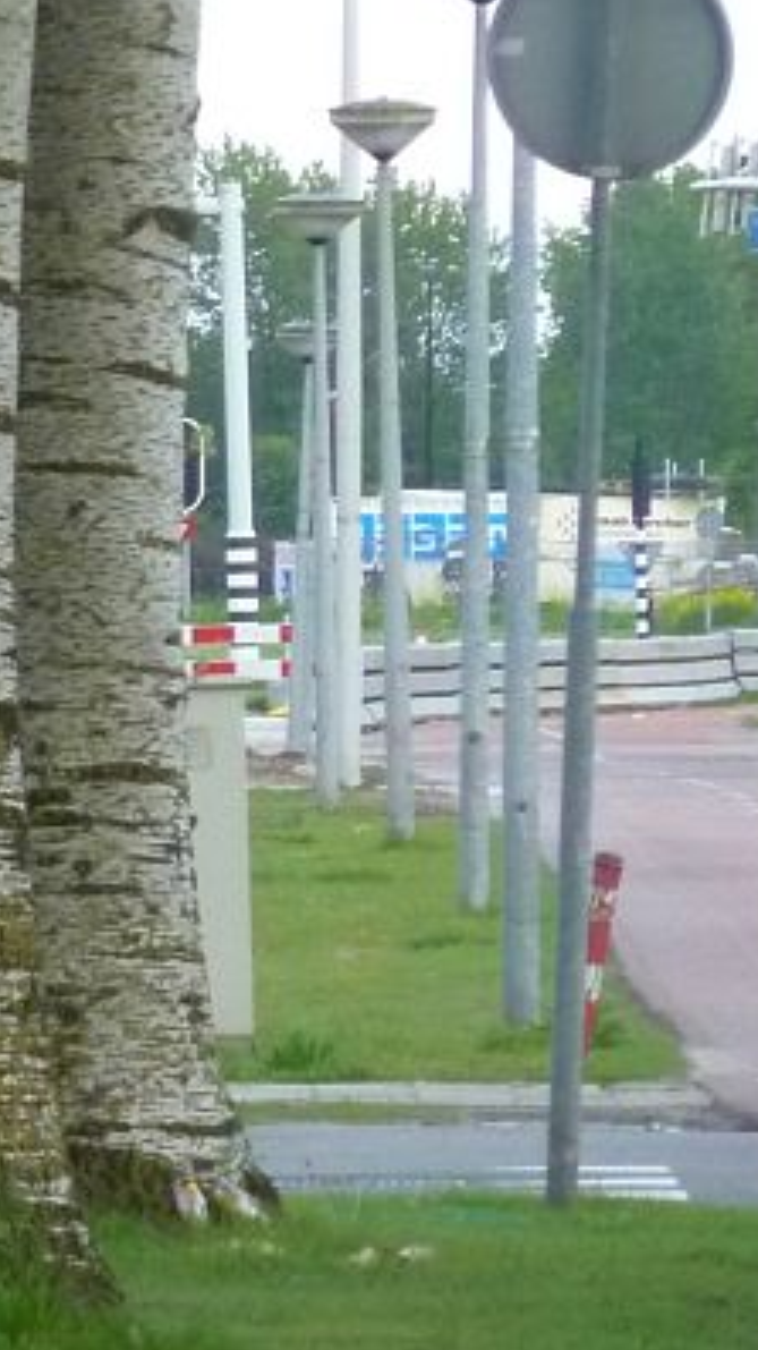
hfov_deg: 1.7
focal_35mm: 729
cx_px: -727
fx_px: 26076
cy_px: 345
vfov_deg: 3.0
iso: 320
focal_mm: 42.6
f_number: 4.7
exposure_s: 1/125
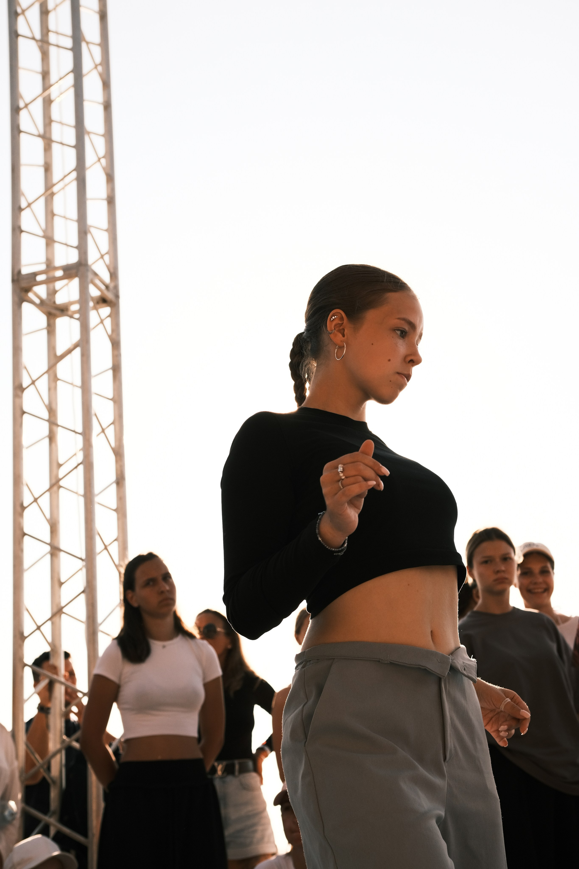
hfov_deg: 27.0
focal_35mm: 50
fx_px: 1206
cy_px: 434
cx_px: 290
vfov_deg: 39.6
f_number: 4
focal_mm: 33
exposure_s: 1/2000
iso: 500
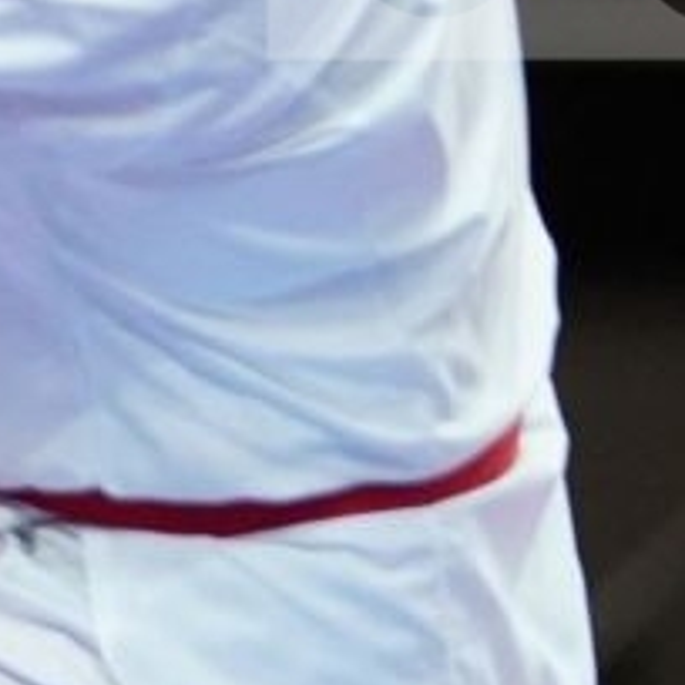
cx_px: -557
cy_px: -245
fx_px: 25299
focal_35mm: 1130
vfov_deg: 1.6
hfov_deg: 1.5
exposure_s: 1/1000
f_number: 2.8
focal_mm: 151
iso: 5000
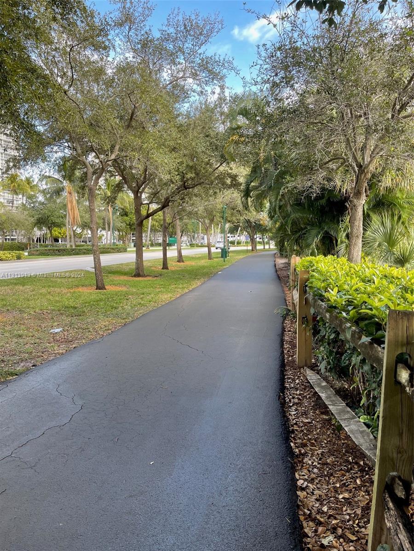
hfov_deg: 53.1
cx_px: 207
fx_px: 415
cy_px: 276
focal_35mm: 26
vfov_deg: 67.3
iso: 32
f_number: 1.6
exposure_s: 1/254
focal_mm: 5.1
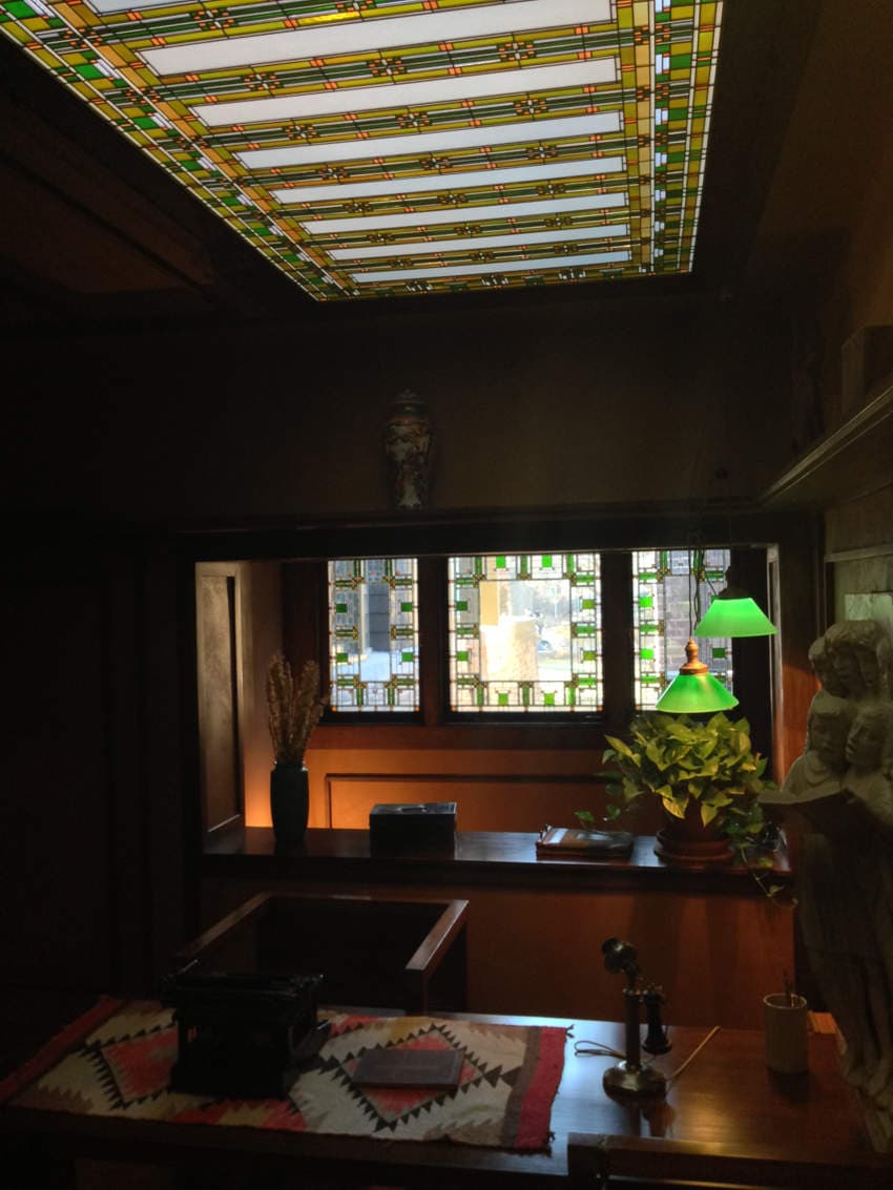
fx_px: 1135
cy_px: 595
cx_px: 446
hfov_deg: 43.0
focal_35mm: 33
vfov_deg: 55.3
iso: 250
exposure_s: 1/20
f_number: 2.4
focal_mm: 4.1
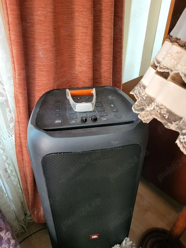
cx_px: 93
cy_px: 124
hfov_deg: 53.1
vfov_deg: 67.3
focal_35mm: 26
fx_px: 186
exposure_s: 1/25
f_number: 1.8
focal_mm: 5.4
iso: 1000
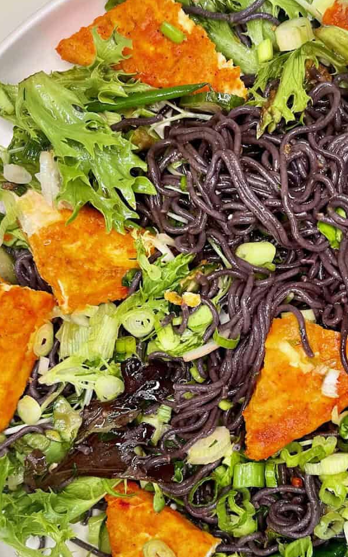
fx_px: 546
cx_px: 221
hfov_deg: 35.1
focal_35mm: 36
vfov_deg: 53.5
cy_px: 343
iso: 125
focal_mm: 5.1
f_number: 1.6
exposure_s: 1/60
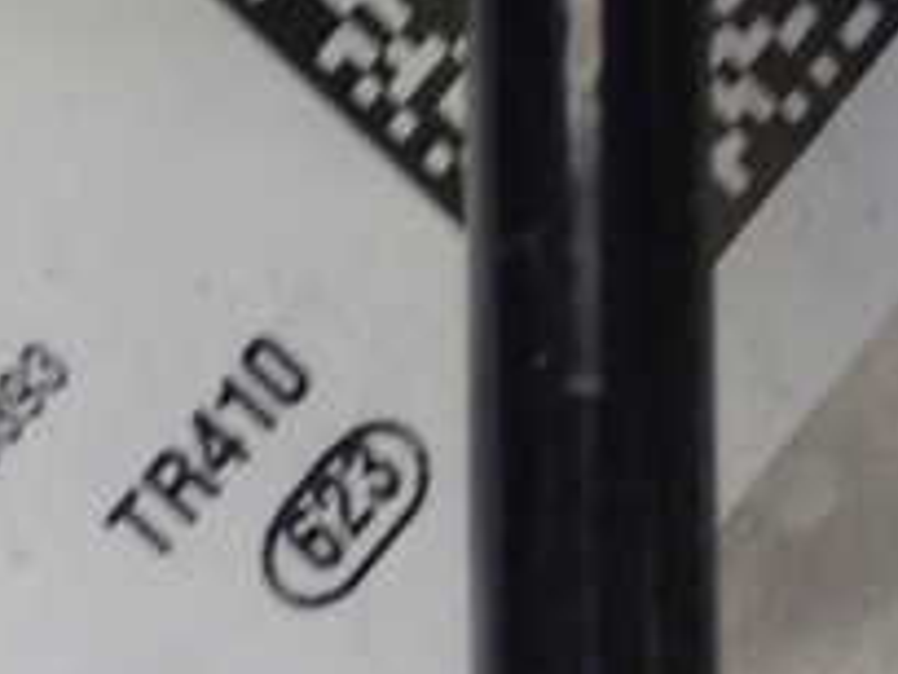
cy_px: 449
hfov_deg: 13.3
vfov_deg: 10.3
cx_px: -211
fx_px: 3736
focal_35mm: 144
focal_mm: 8.99
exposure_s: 1/50
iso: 640
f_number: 3.2
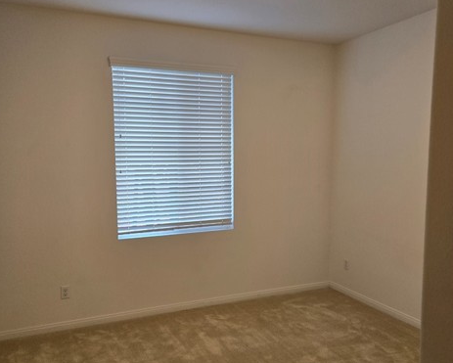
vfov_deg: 47.1
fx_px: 416
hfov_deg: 57.1
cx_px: 226
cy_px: 196
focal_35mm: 31
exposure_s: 1/120
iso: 100
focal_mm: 5.4
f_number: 1.8
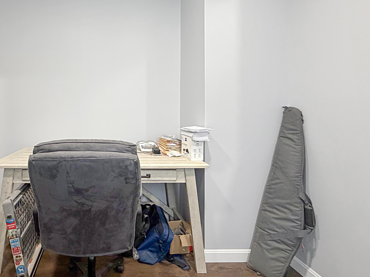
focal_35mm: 20
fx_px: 214
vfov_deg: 65.4
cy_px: 113
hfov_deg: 77.9
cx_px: 111
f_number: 2.2
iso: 250
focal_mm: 2.22
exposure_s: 1/60
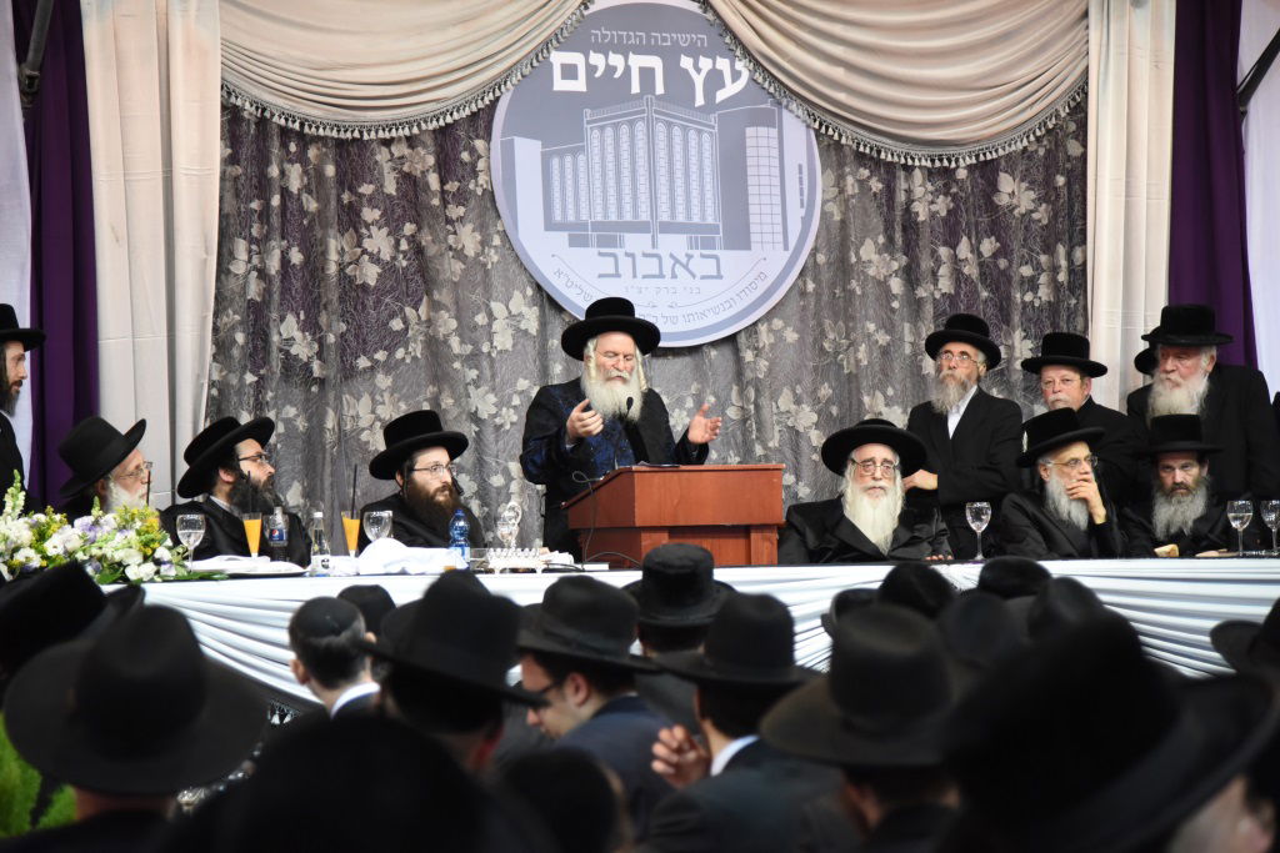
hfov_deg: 21.5
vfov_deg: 14.4
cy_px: 426
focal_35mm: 95
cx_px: 640
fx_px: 3378
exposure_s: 1/100
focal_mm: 95
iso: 4000
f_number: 4
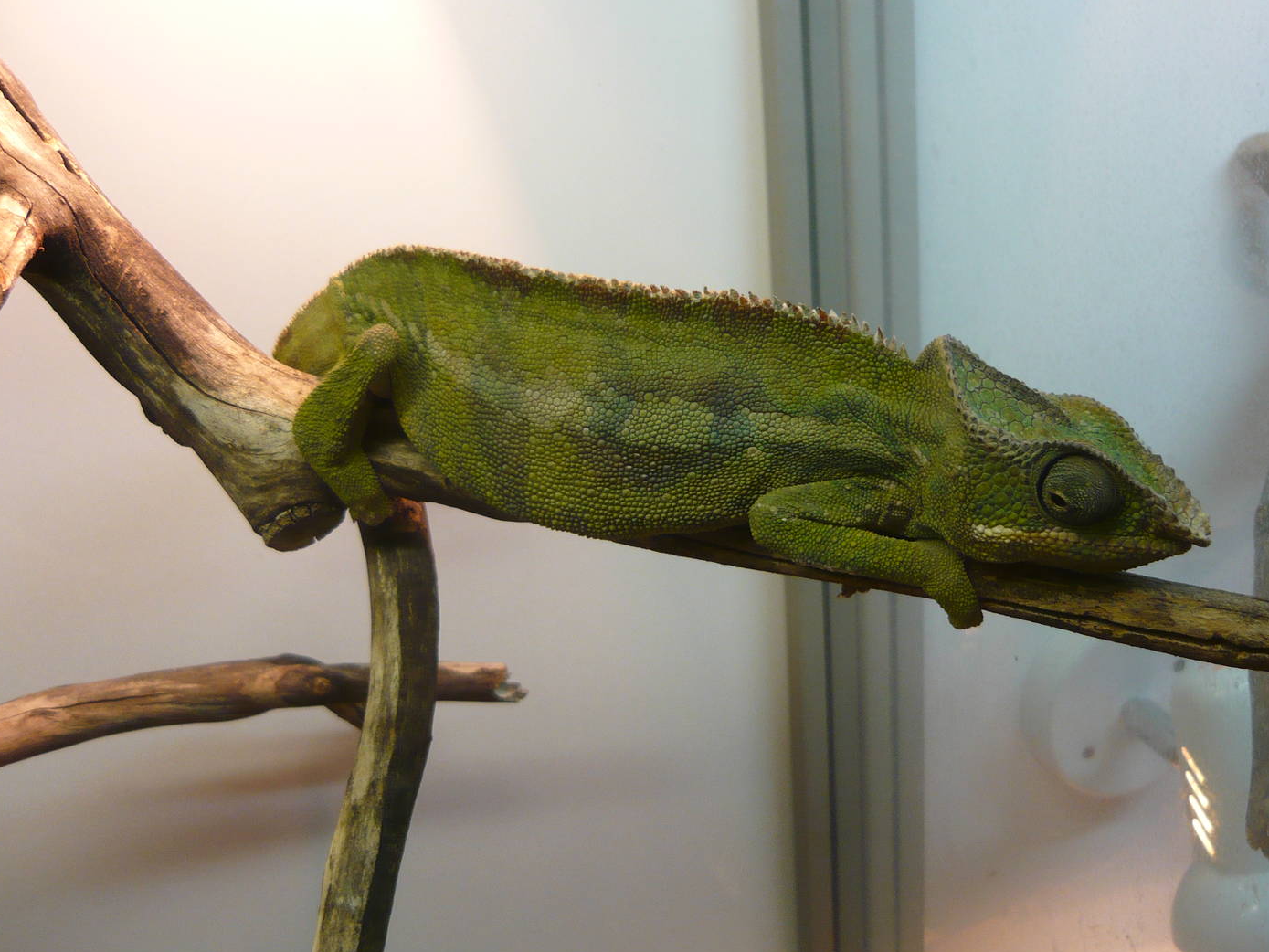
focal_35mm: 38
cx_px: 675
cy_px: 438
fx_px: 1393
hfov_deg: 48.9
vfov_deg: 37.7
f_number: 2.8
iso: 160
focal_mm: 5.5
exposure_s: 1/30
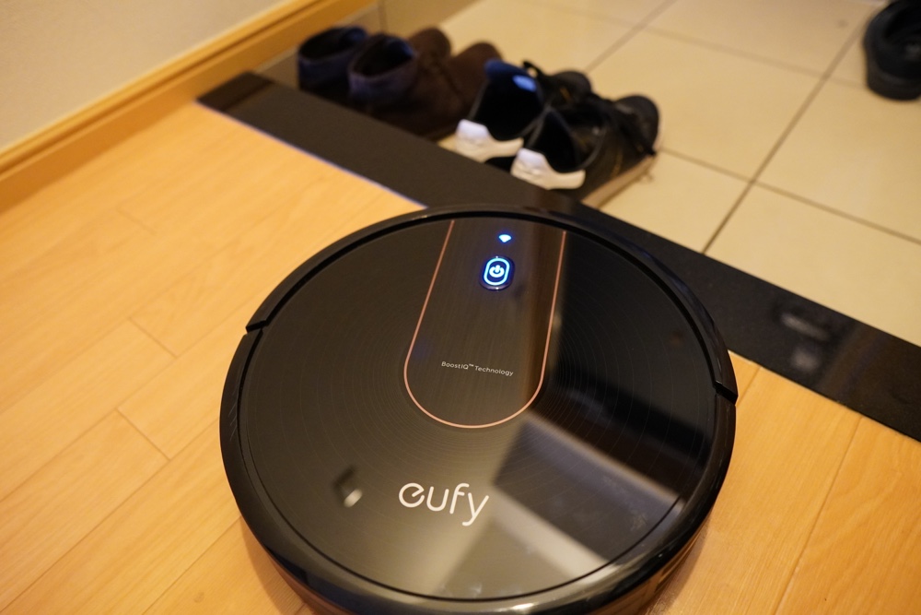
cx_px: 460
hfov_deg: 73.7
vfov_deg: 53.1
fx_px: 614
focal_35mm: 24
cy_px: 308
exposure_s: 1/60
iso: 2500
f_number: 2
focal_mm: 16
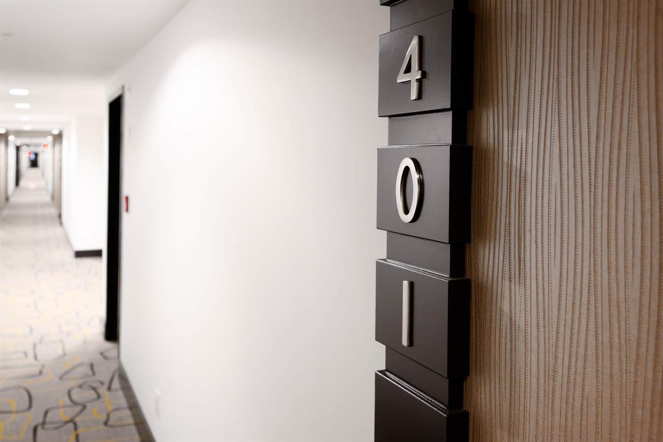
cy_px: 221
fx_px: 552
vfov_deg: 43.6
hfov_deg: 61.9
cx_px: 332
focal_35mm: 30
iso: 500
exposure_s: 1/10
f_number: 4
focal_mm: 30
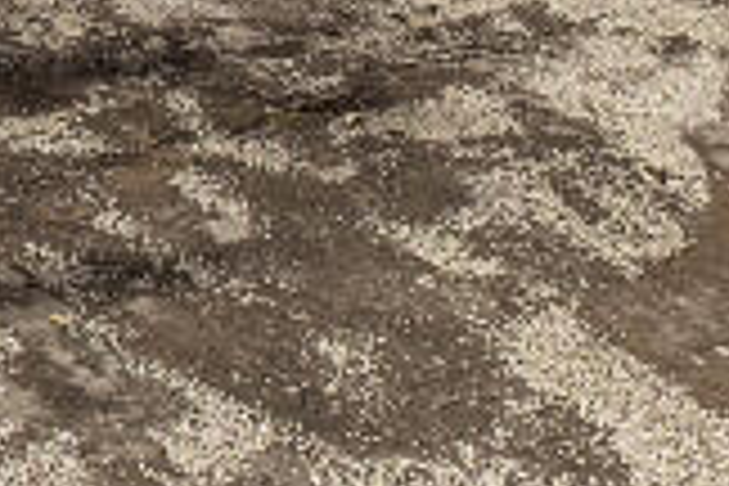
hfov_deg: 19.0
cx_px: -346
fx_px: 1924
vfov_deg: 11.8
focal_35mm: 95
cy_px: -668
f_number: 7.1
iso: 250
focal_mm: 10
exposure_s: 1/1000
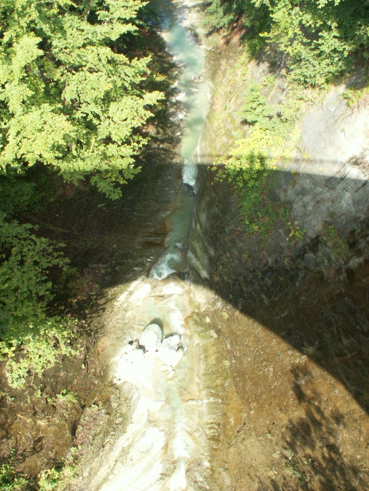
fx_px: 497
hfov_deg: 40.7
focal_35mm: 35
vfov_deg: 52.6
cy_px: 246
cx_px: 184
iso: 50
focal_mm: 5.86
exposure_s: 1/25
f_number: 7.1
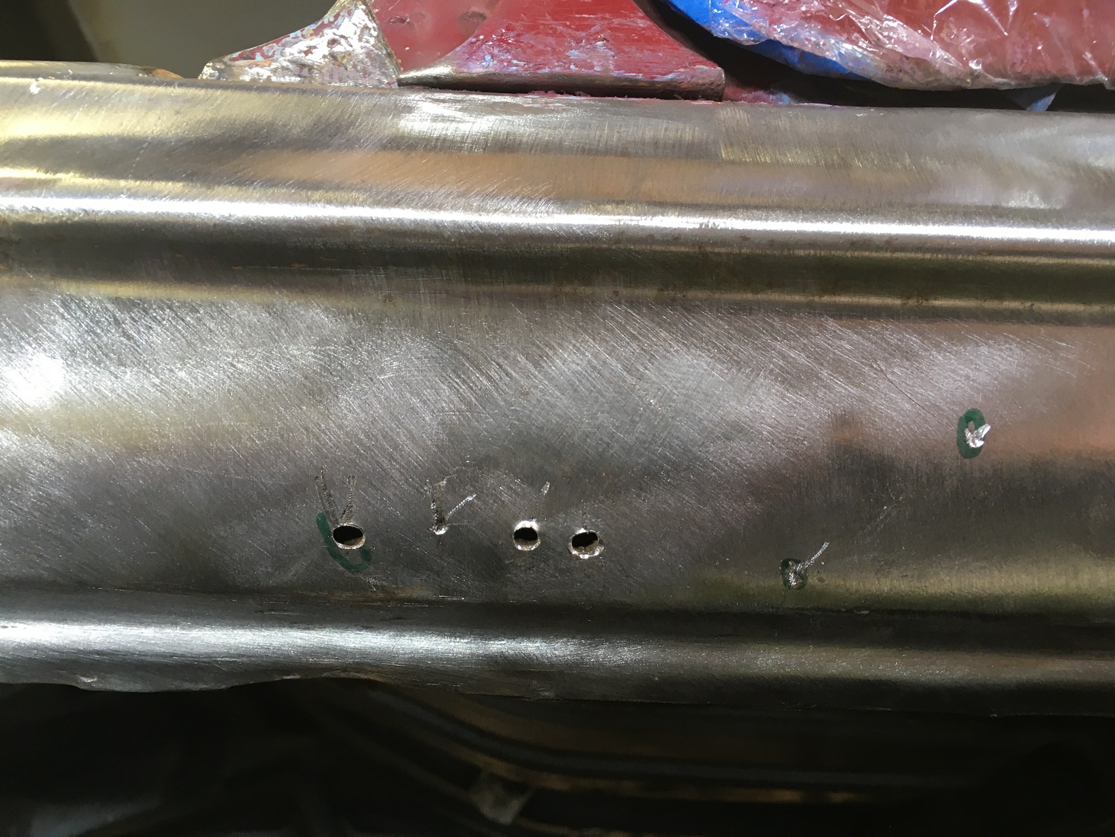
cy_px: 418
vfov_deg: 48.2
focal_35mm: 29
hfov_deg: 61.7
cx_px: 558
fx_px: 934
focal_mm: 4.15
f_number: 2.2
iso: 80
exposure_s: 1/33
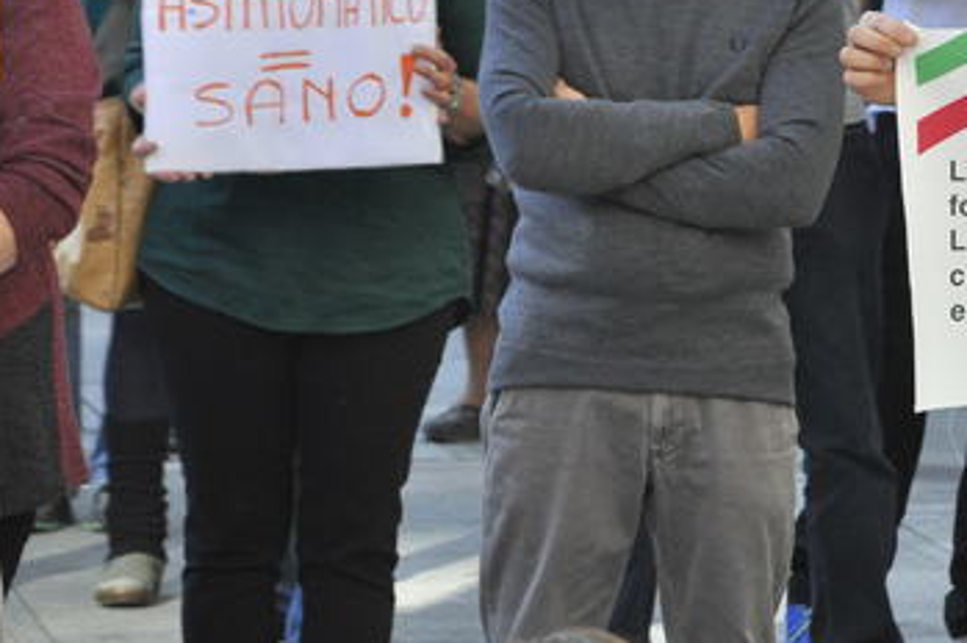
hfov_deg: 6.5
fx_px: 8480
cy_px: 29
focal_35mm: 316
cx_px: 917
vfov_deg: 4.3
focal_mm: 105
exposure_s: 1/800
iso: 800
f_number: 7.1
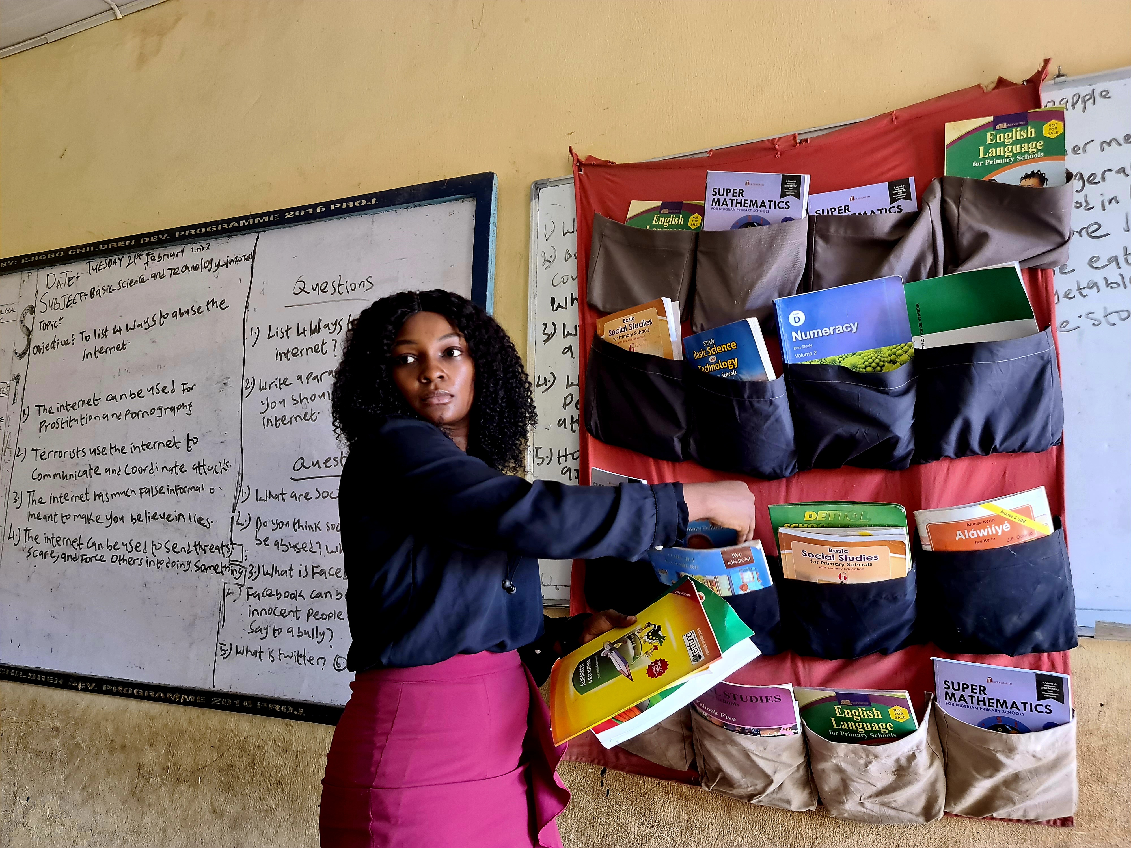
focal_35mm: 25
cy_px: 424
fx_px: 817
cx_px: 566
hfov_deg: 69.4
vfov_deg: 54.9
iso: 320
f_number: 1.8
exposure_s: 1/100
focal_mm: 7
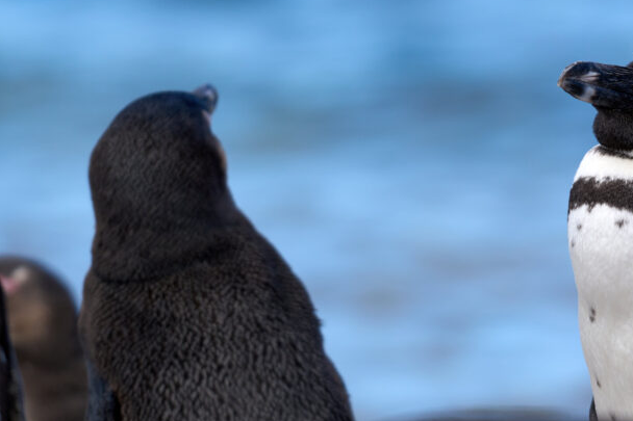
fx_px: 17377
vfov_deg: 1.4
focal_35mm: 989
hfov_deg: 2.1
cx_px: 457
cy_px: 190
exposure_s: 1/640
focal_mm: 391.3
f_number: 6.3
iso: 160
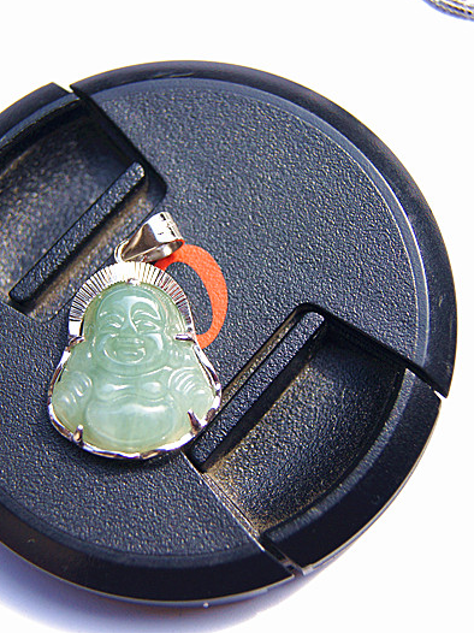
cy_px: 314
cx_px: 203
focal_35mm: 77
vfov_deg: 25.4
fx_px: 1402
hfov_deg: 19.2
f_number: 5.6
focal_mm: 35
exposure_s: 1/800
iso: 200
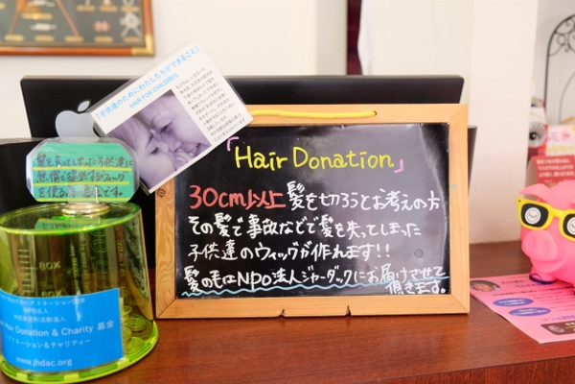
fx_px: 495
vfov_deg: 42.3
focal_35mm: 31
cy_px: 192
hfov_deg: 60.3
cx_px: 288
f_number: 3.6
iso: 800
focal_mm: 20.5
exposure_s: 1/60
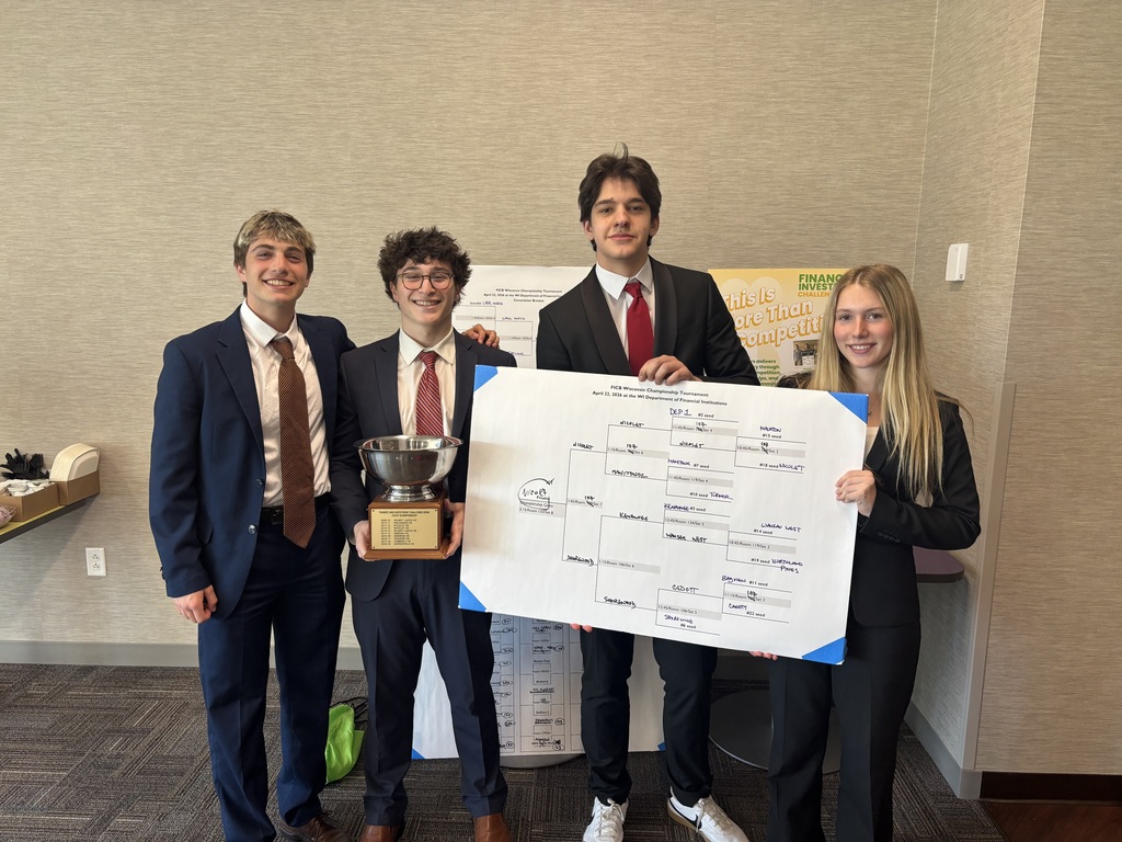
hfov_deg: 67.3
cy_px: 421
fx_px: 843
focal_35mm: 26
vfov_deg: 53.1
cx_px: 561
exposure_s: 1/89
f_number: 1.6
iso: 125
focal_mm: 5.96
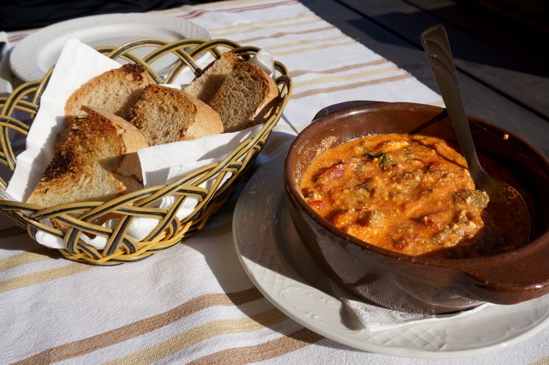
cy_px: 182
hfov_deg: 55.2
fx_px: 526
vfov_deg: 38.3
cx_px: 274
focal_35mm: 34
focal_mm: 23
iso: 100
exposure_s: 1/320
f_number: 9
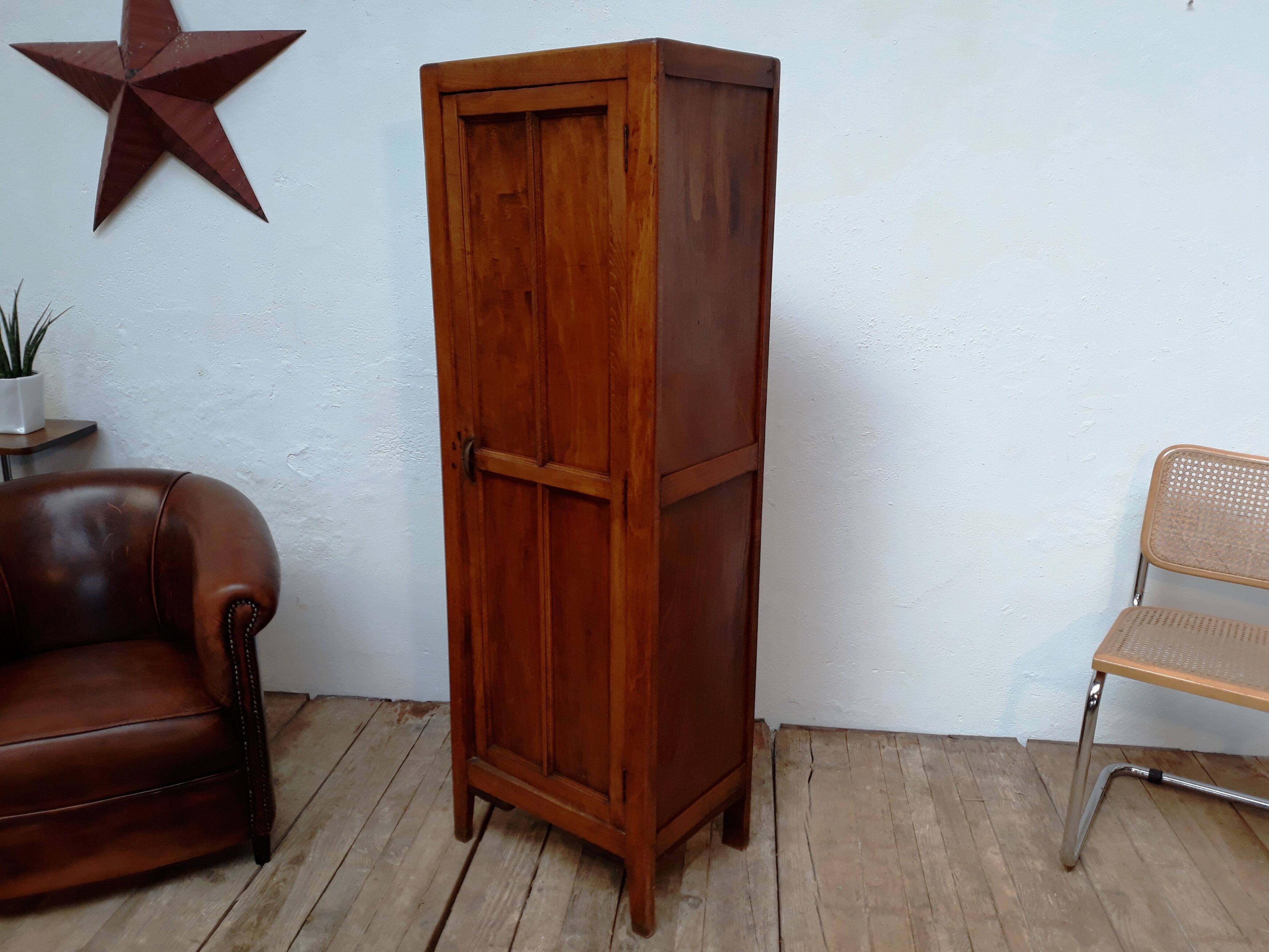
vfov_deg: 51.4
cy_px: 476
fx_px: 990
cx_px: 634
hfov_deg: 65.3
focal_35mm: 27
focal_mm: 3.71
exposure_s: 1/100
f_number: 1.7
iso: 40
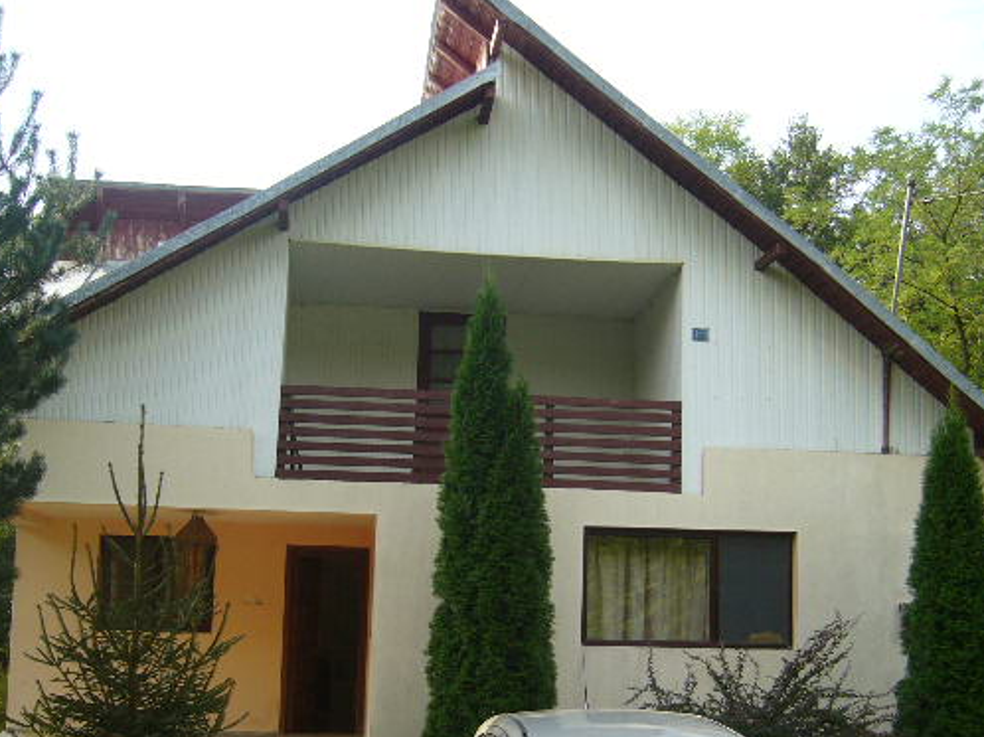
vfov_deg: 32.0
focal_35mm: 45
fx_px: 1279
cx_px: 539
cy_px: 472
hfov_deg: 42.0
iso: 80
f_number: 2.8
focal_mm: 5.8
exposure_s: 1/320
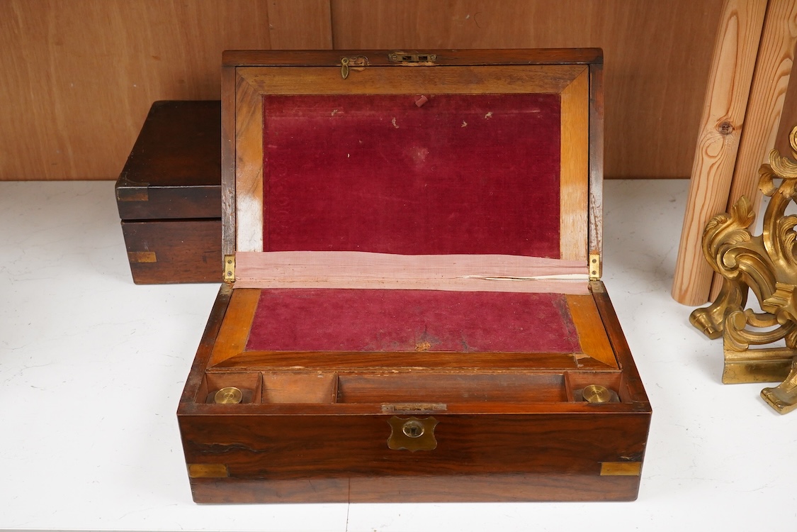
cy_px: 266
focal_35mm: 45
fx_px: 996
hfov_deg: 43.6
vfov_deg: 29.9
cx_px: 398
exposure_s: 1/160
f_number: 9
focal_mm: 30
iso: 2500
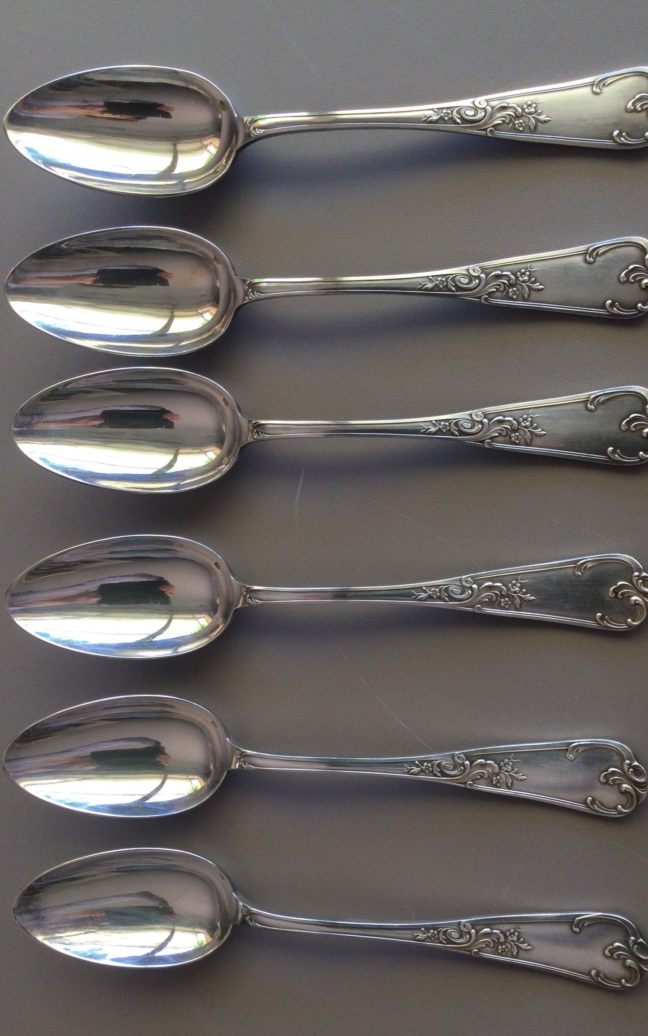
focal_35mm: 33
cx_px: 389
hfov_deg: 38.2
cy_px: 519
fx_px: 933
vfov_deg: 58.1
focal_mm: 3.3
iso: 40
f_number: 2.4
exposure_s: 1/100
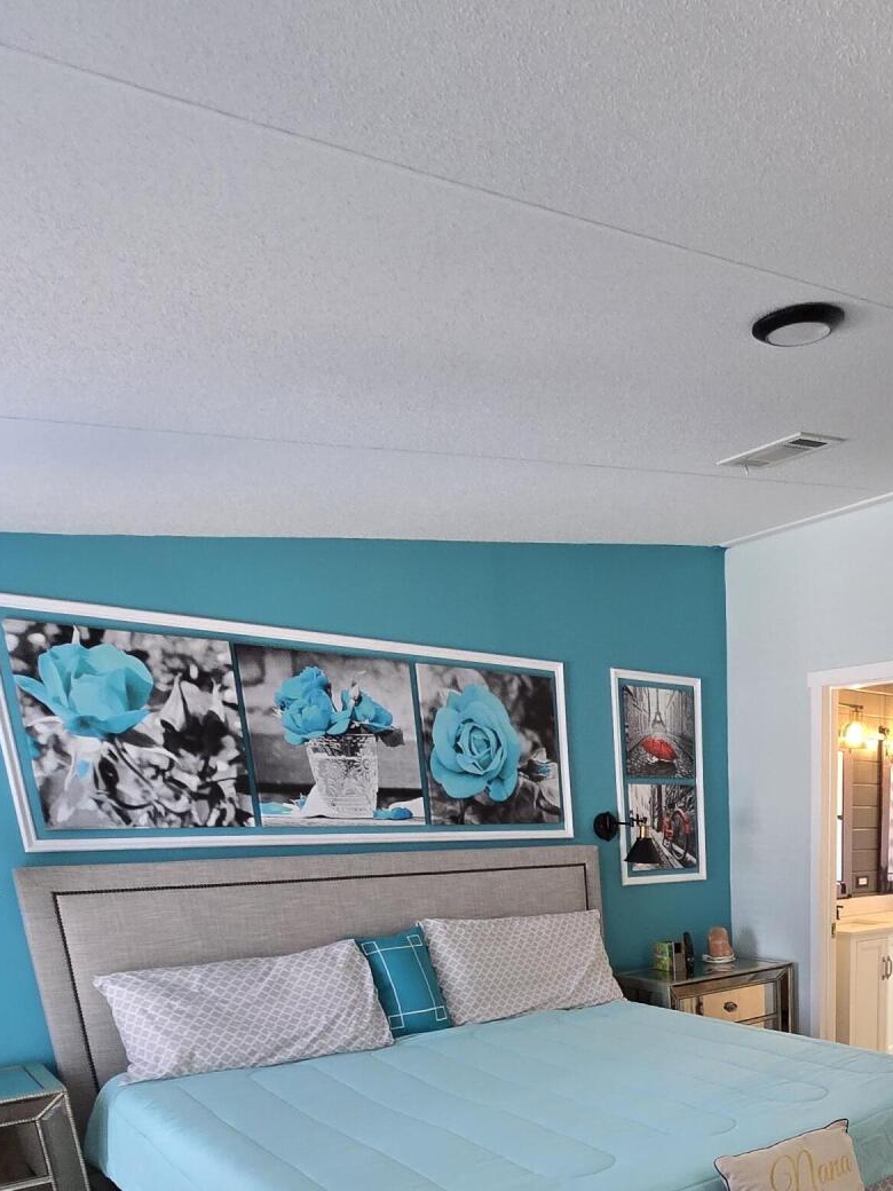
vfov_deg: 58.4
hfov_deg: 49.3
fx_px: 860
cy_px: 1090
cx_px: 792
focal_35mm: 25
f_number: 2.2
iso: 400
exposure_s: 1/60
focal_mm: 2.2
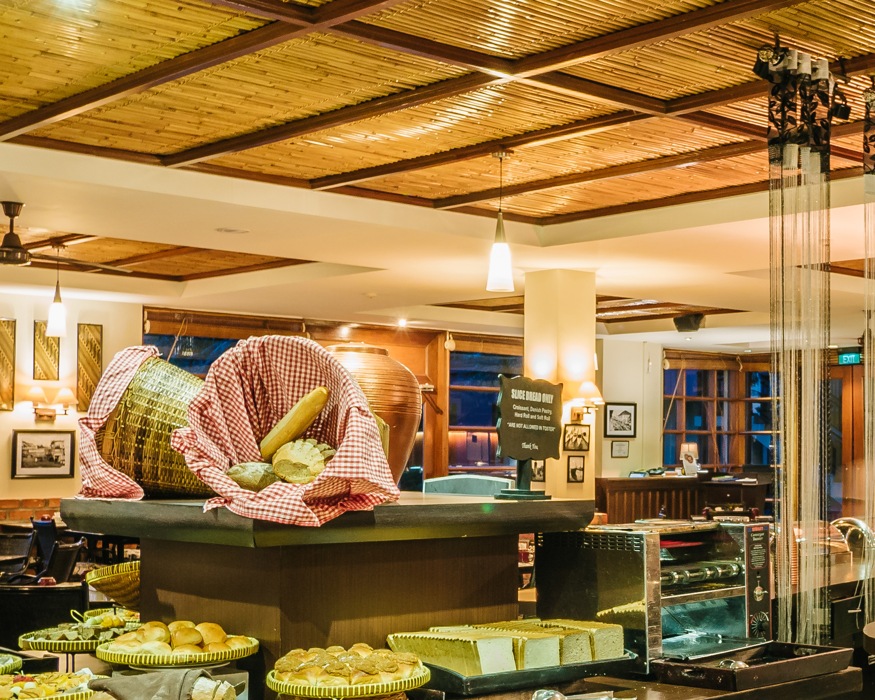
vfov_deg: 28.0
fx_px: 1398
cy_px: 436
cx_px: 770
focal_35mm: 54
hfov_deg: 33.1
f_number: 5.6
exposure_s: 2
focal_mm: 12
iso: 200
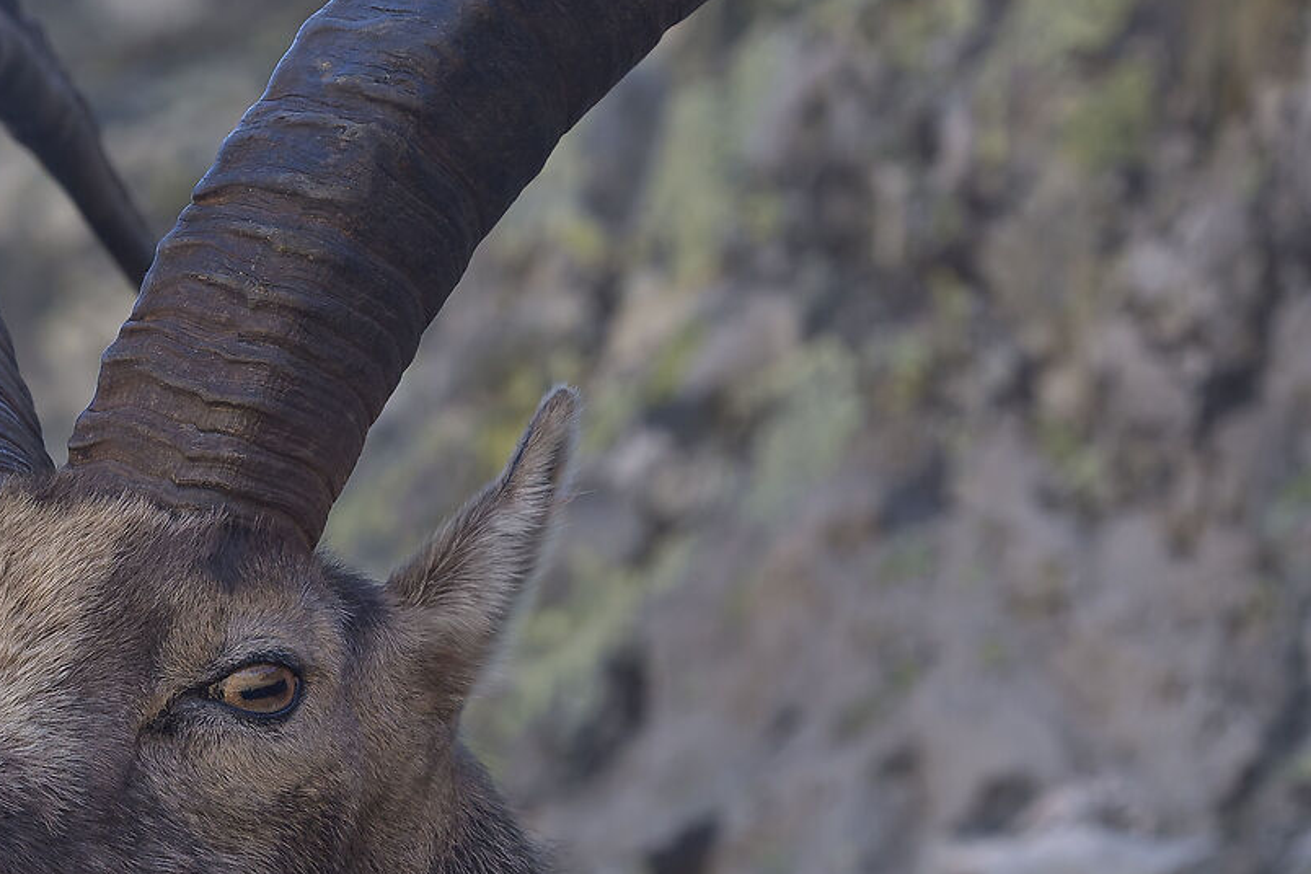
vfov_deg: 2.3
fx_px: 21739
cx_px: 659
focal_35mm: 597
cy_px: 646
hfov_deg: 3.5
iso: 1100
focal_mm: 200
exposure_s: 1/1250
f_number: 5.6
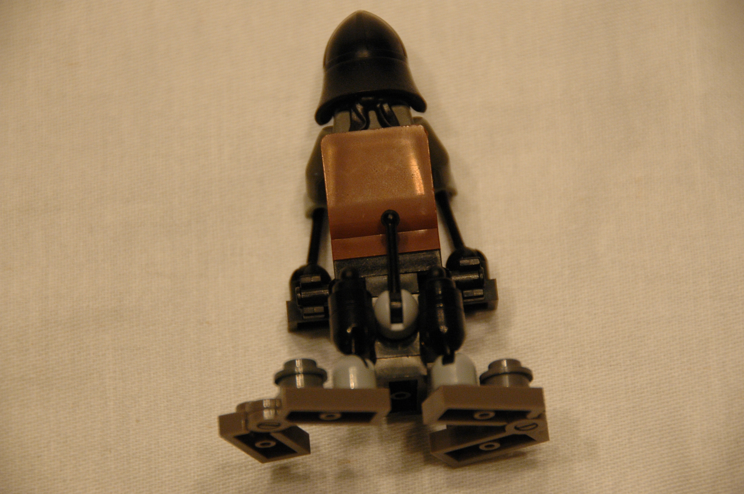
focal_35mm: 300
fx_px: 6194
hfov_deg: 6.9
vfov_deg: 4.6
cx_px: 372
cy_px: 247
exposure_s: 1/25
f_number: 5.6
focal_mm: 200
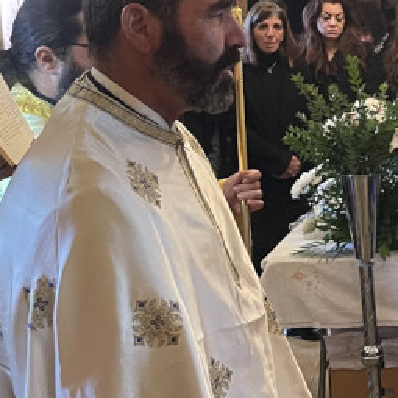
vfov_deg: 19.3
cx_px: 601
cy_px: 147
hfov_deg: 17.3
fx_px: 1171
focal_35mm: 90
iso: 400
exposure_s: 1/33
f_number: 1.6
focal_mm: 5.1
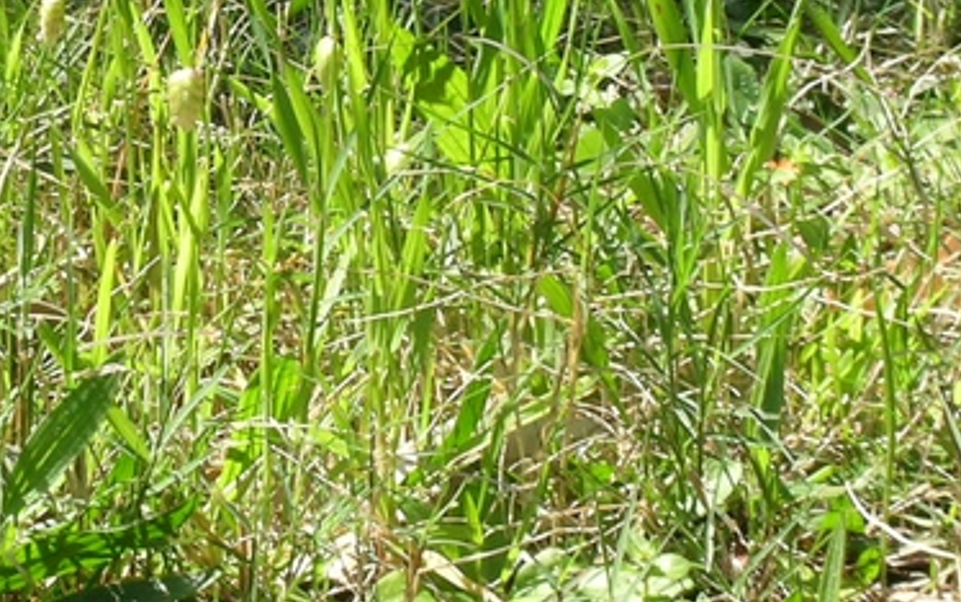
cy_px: 85
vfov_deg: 4.8
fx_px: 7231
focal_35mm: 276
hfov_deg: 7.6
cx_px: 262
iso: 50
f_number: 7.8
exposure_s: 1/76.2
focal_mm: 19.8
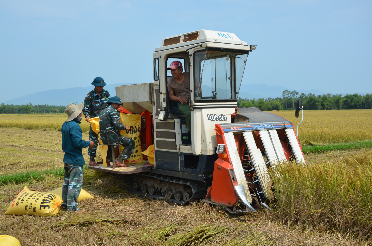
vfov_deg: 29.7
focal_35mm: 45
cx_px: 186
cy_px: 123
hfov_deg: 43.7
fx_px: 464
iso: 100
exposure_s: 1/250
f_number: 8
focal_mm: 30
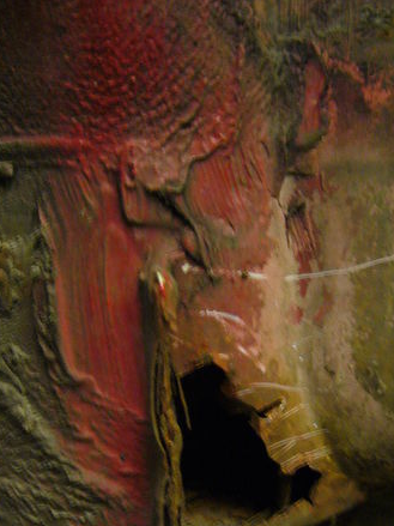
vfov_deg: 36.8
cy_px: 382
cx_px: 271
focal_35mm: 51
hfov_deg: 28.3
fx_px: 774
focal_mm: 5.8
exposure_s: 1/8
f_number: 2.8
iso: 200
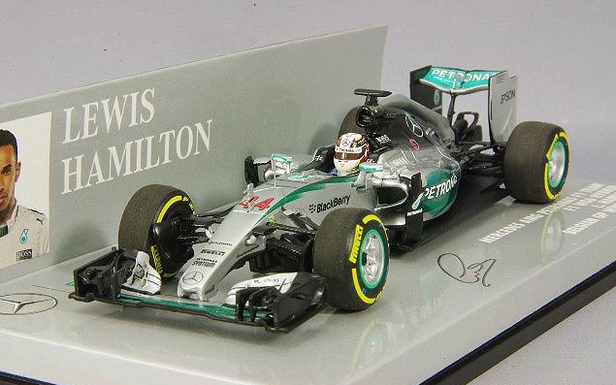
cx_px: 309
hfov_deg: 18.1
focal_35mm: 115
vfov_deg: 11.4
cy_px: 188
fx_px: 1931
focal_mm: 75
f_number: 32
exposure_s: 1
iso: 400
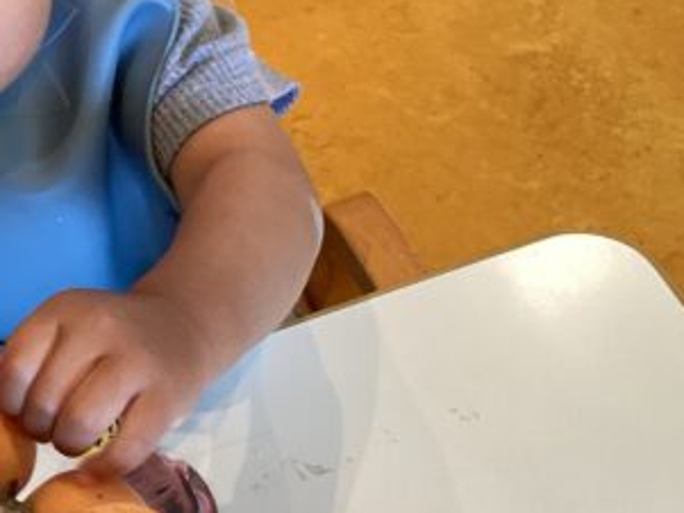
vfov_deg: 18.7
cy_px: 245
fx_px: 1562
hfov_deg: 23.7
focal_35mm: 79
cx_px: 0
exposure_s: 1/60
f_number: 2.4
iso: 160
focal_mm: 3.3
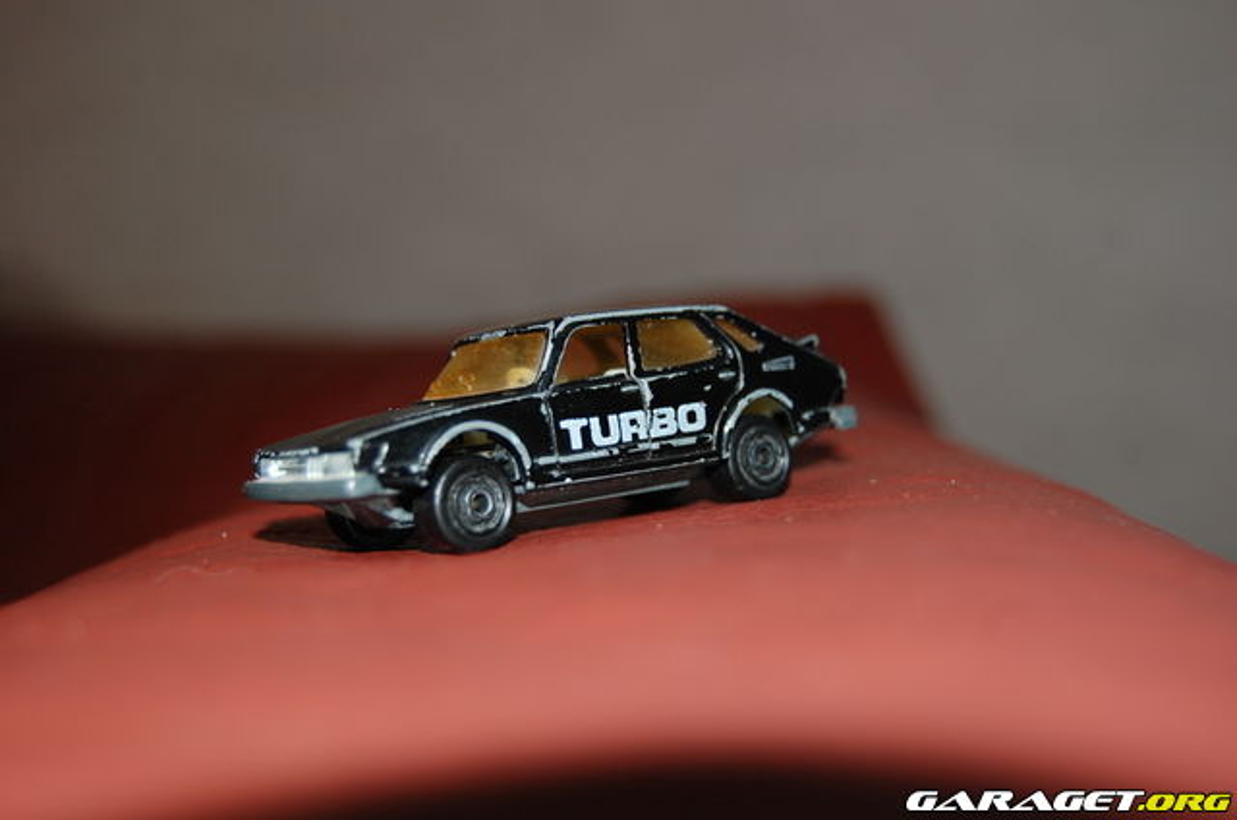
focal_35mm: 52
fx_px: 1800
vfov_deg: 25.6
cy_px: 410
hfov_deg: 37.9
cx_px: 618
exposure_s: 1/60
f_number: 4.8
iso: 400
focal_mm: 35
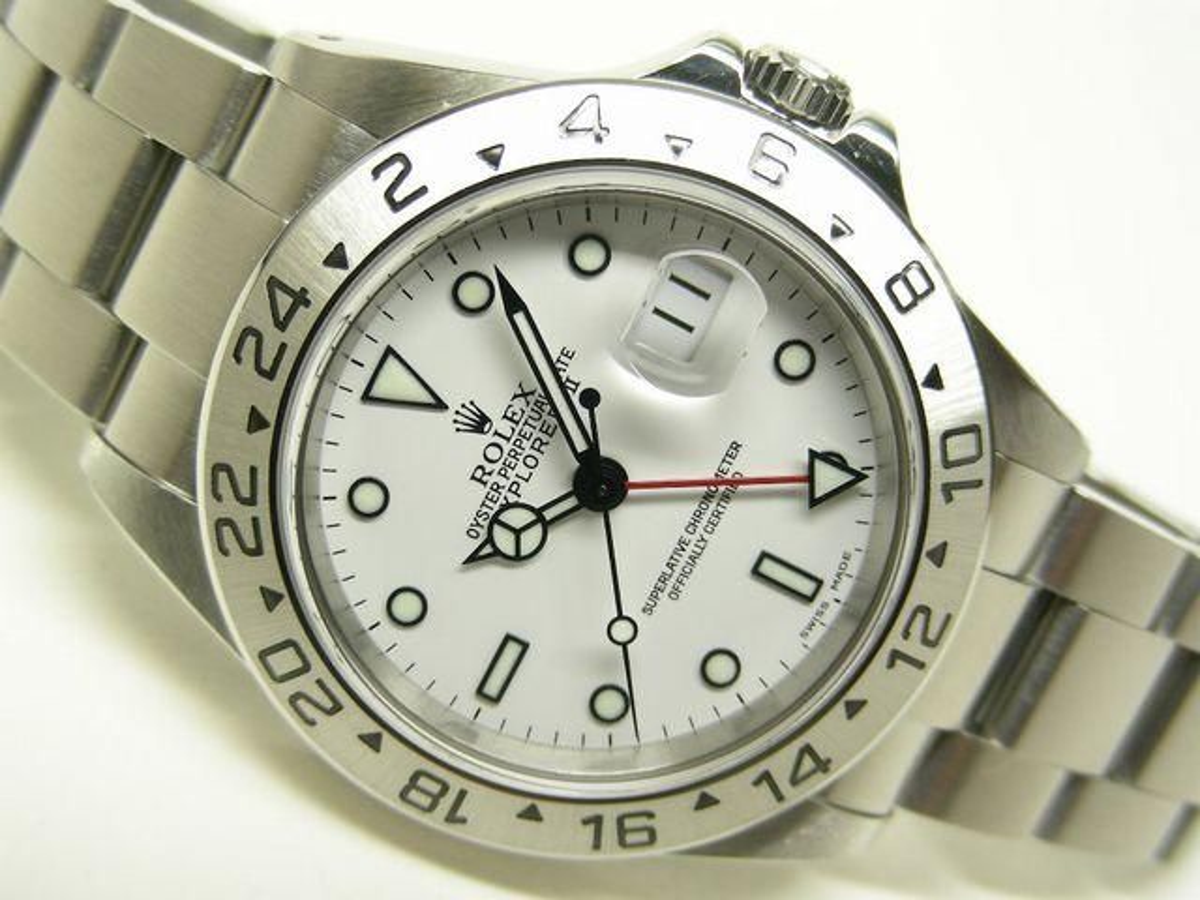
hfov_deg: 27.8
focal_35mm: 70
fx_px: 2427
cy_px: 450
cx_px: 600
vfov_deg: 21.0
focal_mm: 11.7
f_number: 3.5
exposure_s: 1/63.3
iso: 50
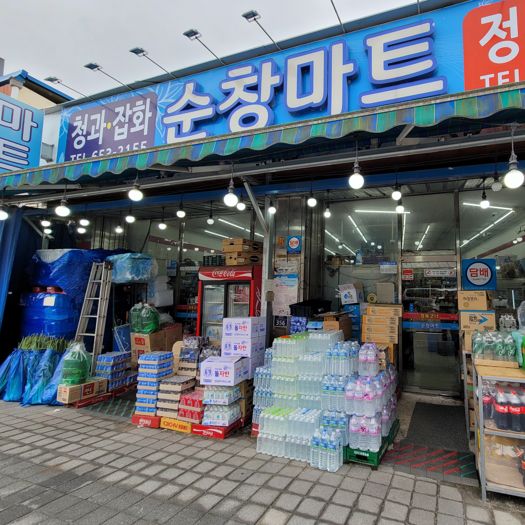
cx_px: 348
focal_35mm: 16
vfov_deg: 87.4
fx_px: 275
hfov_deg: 84.5
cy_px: 259
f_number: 2.2
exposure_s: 1/509
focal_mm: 2.2
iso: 50
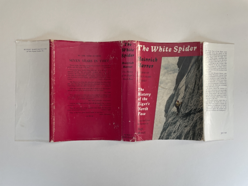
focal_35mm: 26
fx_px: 186
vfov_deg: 53.1
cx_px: 124
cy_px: 93
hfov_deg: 67.3
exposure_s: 1/177
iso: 32
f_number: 1.6
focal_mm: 4.2
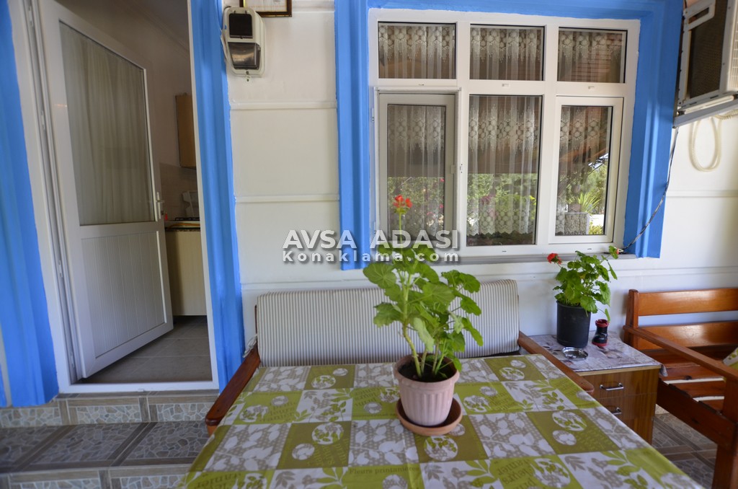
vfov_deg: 77.1
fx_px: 307
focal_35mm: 15
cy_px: 244
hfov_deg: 100.5
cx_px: 369
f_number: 4.8
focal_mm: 10
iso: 400
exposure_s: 1/90
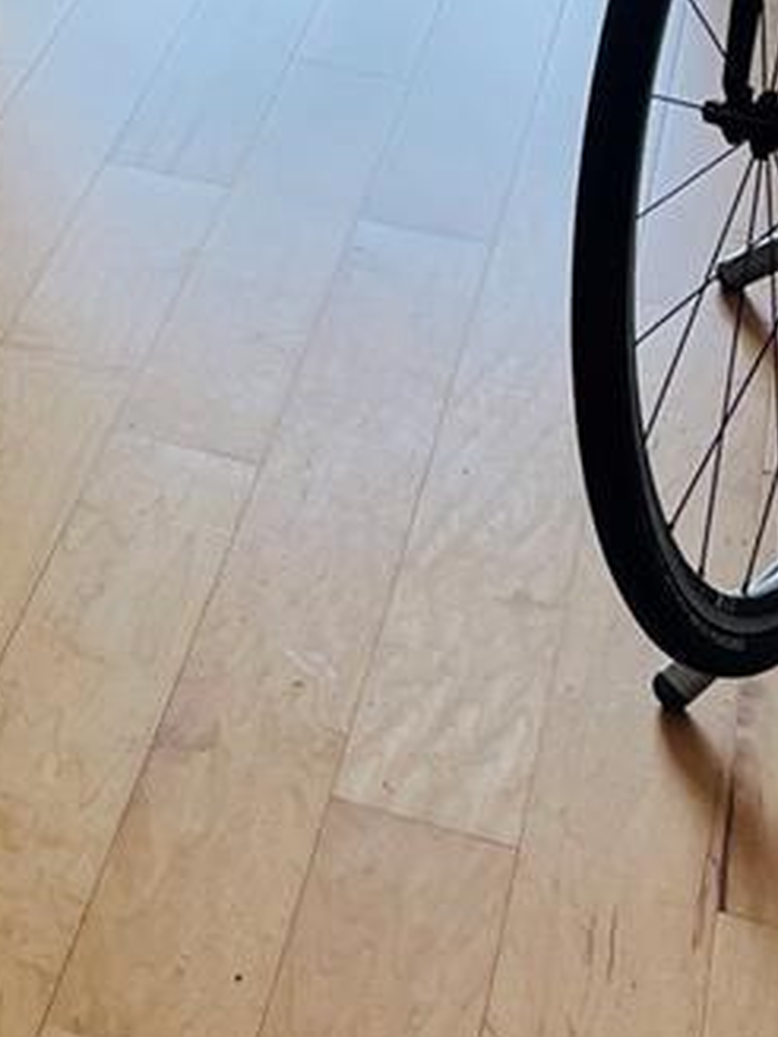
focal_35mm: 95
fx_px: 2847
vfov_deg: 18.3
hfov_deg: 14.6
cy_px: -537
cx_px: -370
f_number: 1.6
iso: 50
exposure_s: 1/120
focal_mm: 4.2
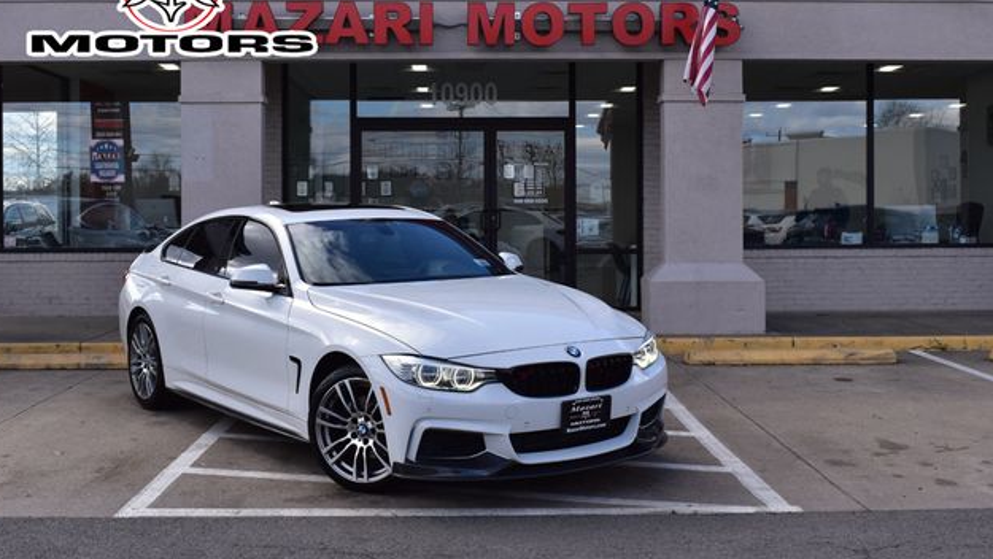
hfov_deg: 45.5
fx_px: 1185
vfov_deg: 26.5
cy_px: 237
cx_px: 486
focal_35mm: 45
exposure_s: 1/400
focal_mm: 28
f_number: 11
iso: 400
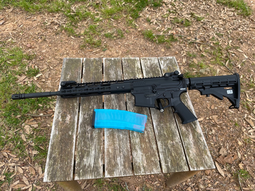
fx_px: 177
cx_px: 128
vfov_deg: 56.8
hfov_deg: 71.6
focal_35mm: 24
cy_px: 96
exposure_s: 1/663
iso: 80
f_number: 1.78
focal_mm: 6.86
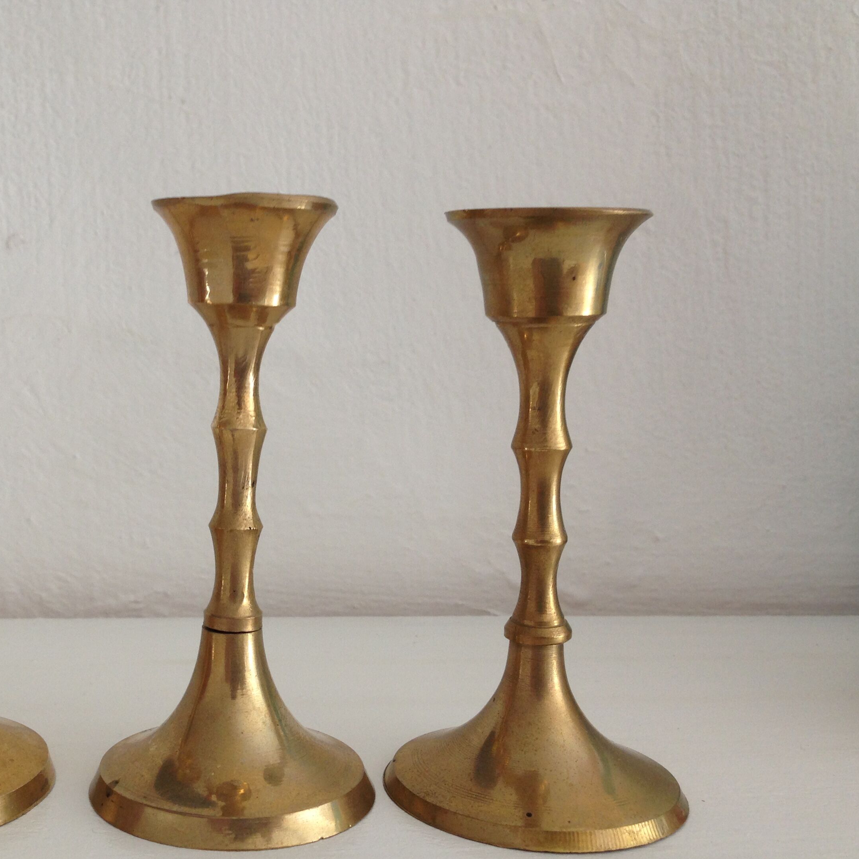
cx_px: 233
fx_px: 1235
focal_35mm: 44
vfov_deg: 38.3
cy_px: 465
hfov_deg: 37.6
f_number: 2.4
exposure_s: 1/20
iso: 64
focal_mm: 4.12
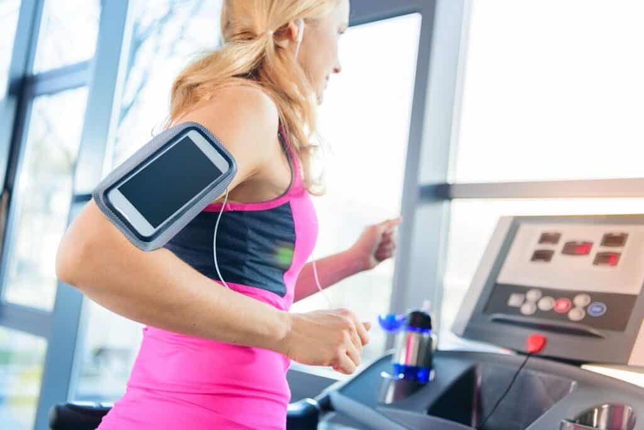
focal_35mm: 40
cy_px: 215
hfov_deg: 48.5
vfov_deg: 33.4
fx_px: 716
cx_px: 322
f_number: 2.8
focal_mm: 40
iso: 160
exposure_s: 1/160
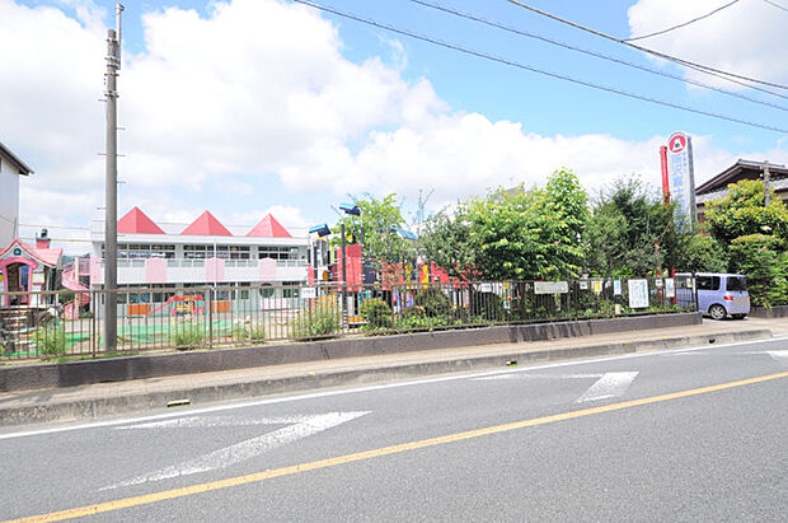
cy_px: 262
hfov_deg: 81.3
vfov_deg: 59.3
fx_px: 459
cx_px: 394
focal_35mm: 21
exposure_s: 1/250
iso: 200
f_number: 8
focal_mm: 14
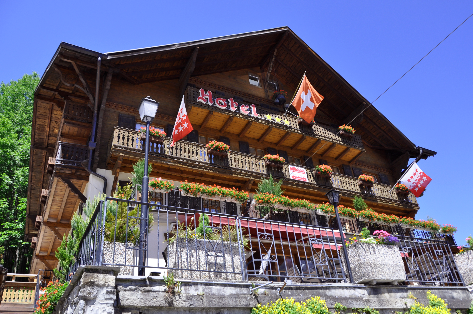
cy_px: 157
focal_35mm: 27
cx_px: 236
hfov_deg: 67.4
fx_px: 354
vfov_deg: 47.8
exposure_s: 1/125
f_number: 5.6
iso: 200
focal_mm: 18
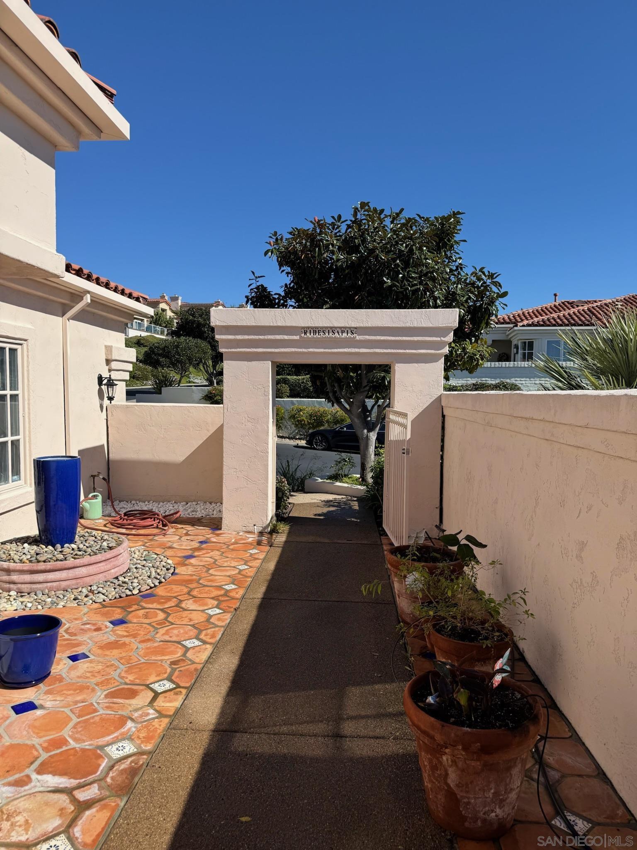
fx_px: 589
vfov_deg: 71.6
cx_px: 318
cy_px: 425
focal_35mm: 24
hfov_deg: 56.8
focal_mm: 6.76
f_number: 1.78
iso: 80
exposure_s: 1/4673
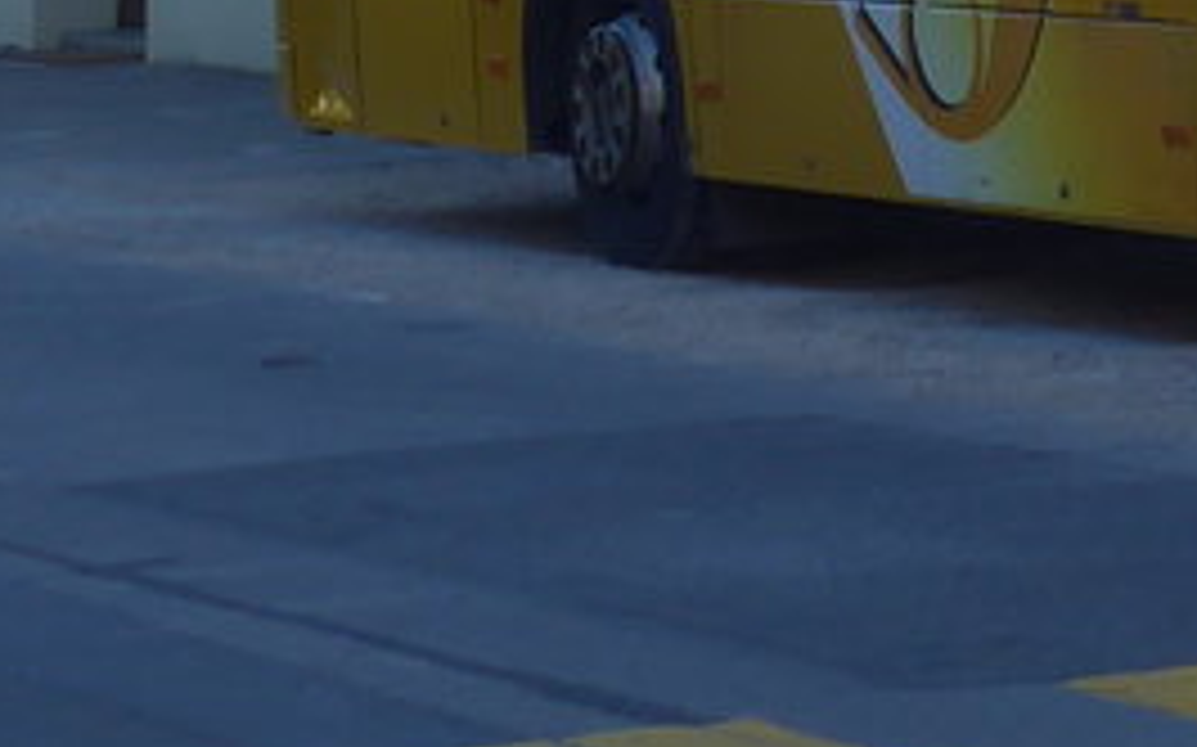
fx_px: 7630
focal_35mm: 234
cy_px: -1197
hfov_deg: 8.8
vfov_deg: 5.4
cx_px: 1809
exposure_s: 1/320
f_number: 3.2
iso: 80
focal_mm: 10.1
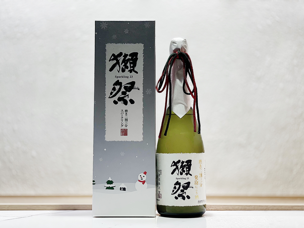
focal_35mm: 52
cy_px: 114
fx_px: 457
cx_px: 152
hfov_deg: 36.8
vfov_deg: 28.0
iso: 125
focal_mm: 6
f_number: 2
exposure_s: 1/100
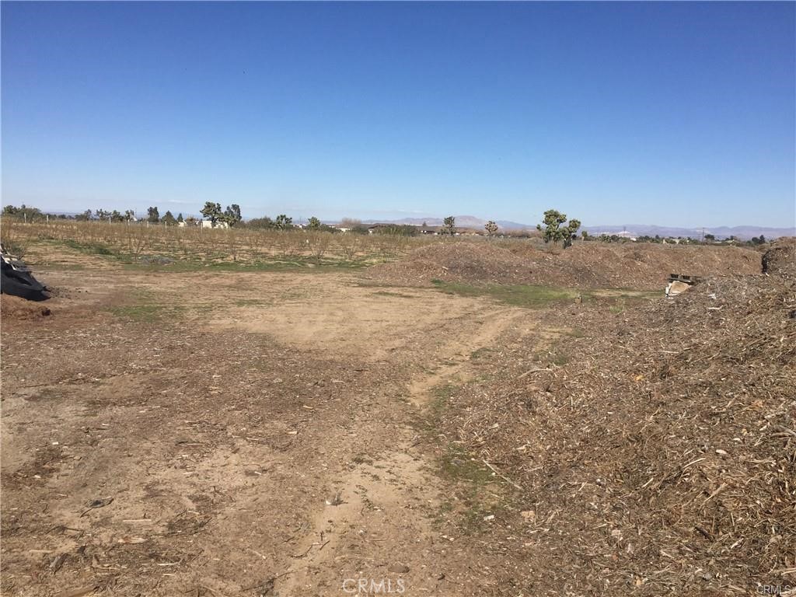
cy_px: 298
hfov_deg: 61.7
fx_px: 667
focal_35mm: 29
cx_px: 398
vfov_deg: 48.2
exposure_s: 1/3968
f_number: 2.2
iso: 32
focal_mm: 4.15
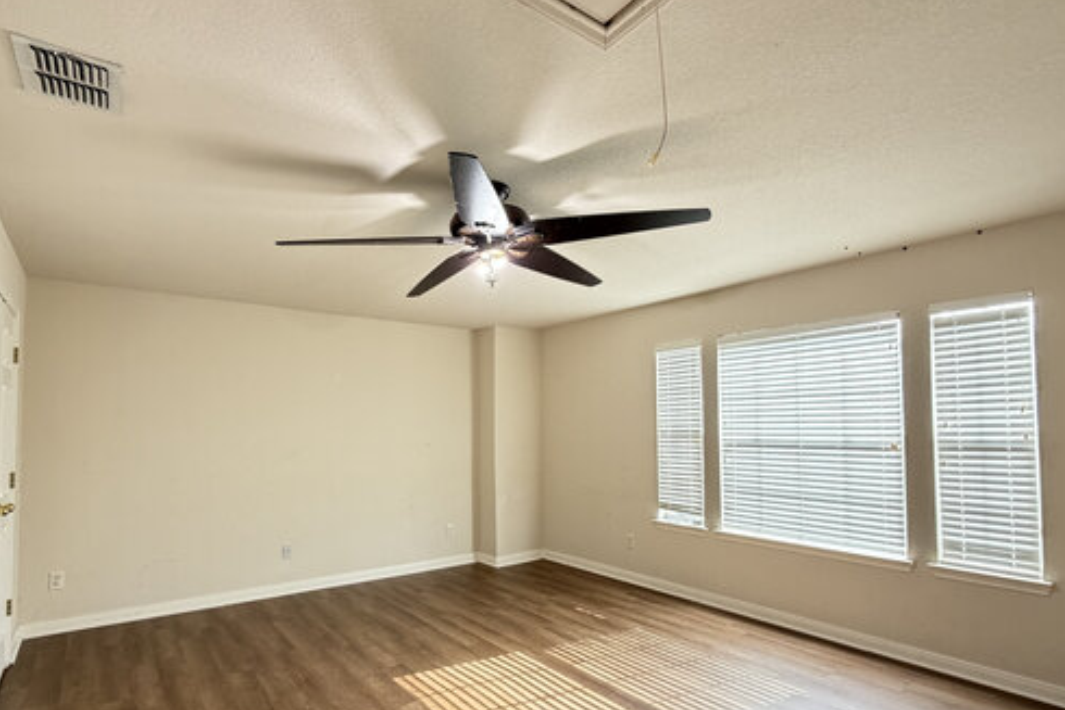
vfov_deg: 64.3
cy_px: 408
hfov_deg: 86.7
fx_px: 562
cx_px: 483
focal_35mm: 19
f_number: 2.2
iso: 400
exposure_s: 1/60
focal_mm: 2.22
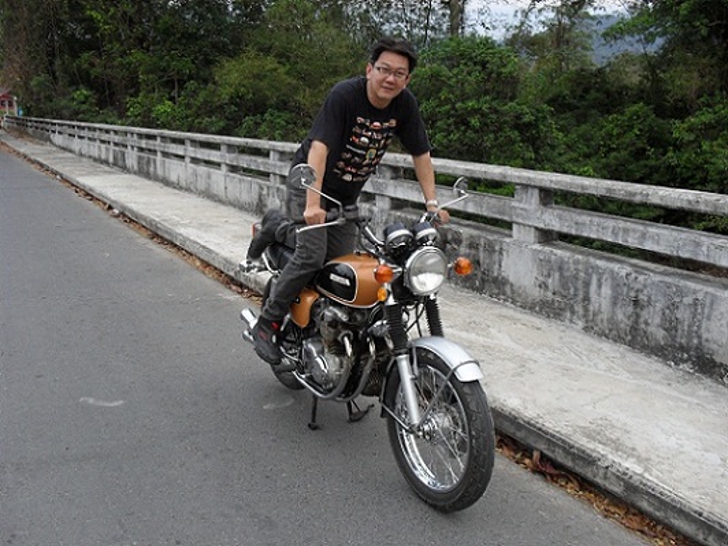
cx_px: 364
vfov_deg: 40.7
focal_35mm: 35
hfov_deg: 52.6
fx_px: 736
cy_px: 273
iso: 120
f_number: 3.2
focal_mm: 6.3
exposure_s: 1/45
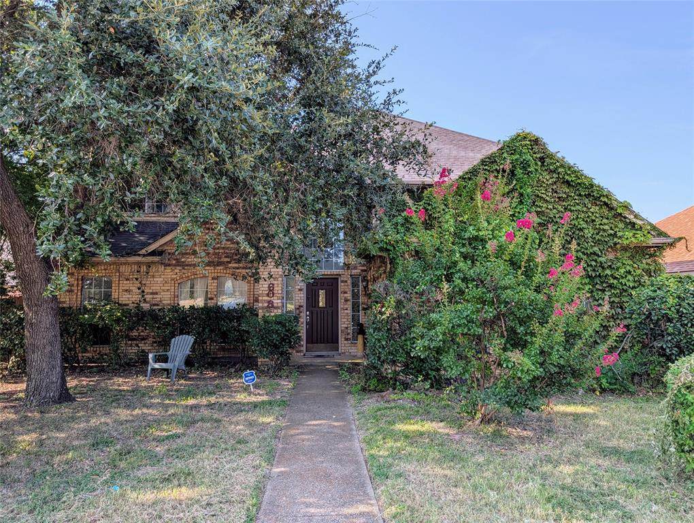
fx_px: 482
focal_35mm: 24
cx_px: 347
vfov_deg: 56.9
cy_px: 262
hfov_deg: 71.5
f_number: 1.68
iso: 21
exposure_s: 1/499
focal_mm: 6.9
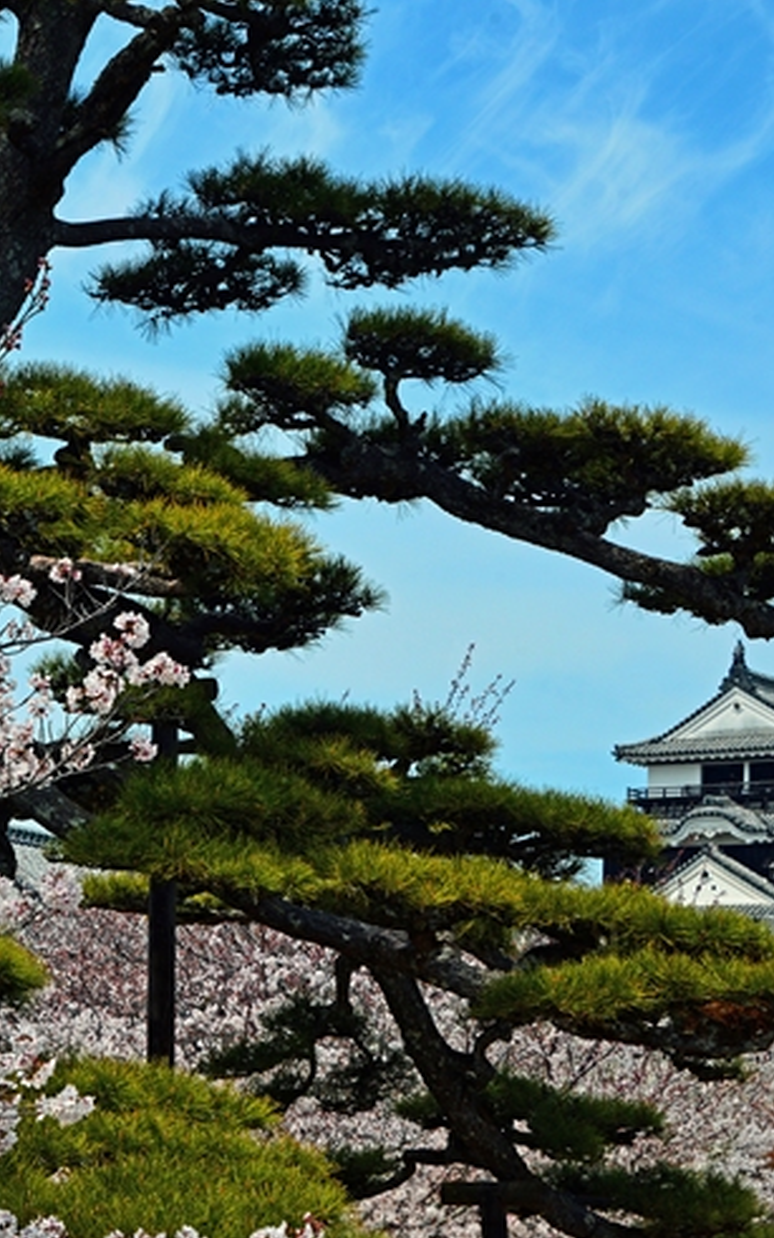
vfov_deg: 18.4
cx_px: 8
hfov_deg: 11.5
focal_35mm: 113
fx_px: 3813
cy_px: 615
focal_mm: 68
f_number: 11
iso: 400
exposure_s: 1/500
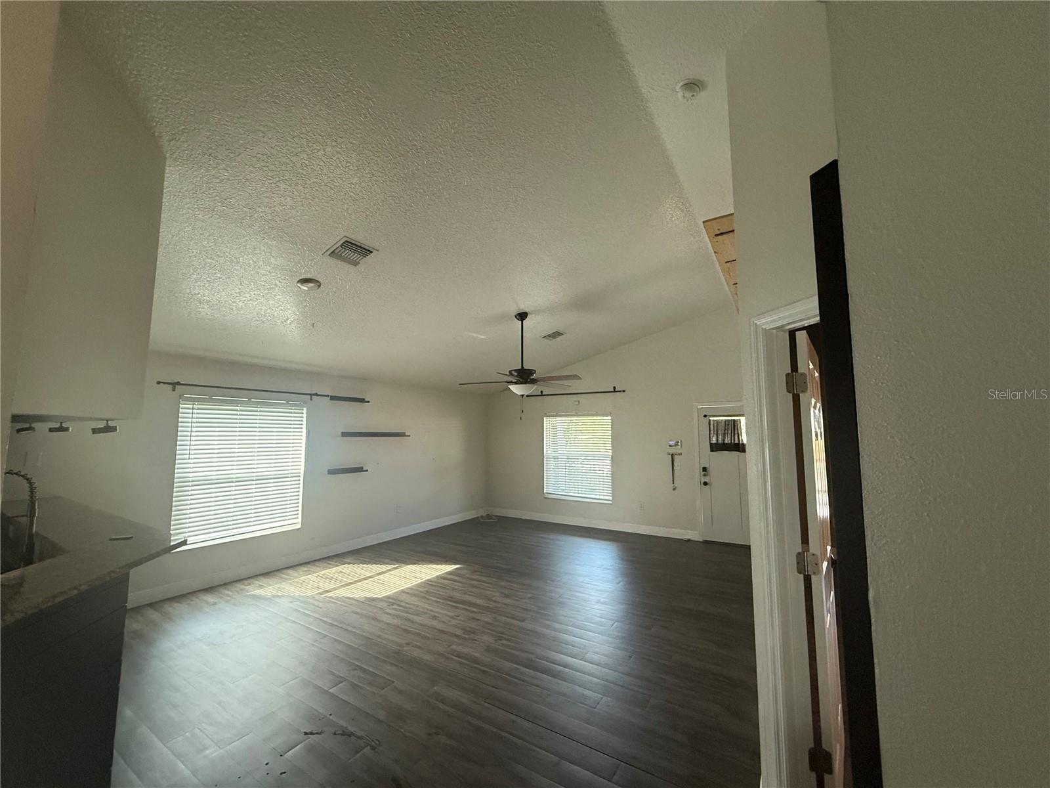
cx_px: 525
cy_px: 394
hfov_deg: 102.1
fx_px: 425
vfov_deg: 85.7
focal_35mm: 14
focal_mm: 2.22
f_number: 2.2
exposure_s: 1/120
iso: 640
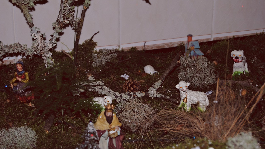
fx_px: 615
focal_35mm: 88
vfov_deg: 13.8
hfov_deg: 24.3
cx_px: 132
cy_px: 74
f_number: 5.6
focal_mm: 55
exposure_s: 1/60
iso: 200
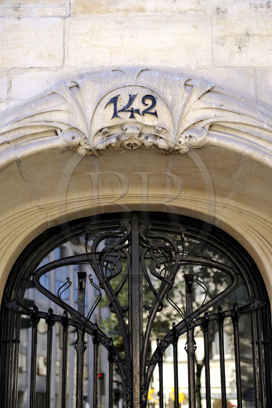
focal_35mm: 70
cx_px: 136
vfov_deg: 28.8
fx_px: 794
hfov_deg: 19.4
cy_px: 204
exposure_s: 1/125
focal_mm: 70
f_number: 3.2
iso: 200
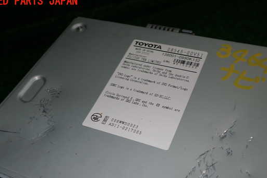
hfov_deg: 49.6
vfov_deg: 34.0
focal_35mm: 39
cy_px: 112
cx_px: 139
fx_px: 289
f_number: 7.1
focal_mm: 5.79
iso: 100
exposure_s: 1/30
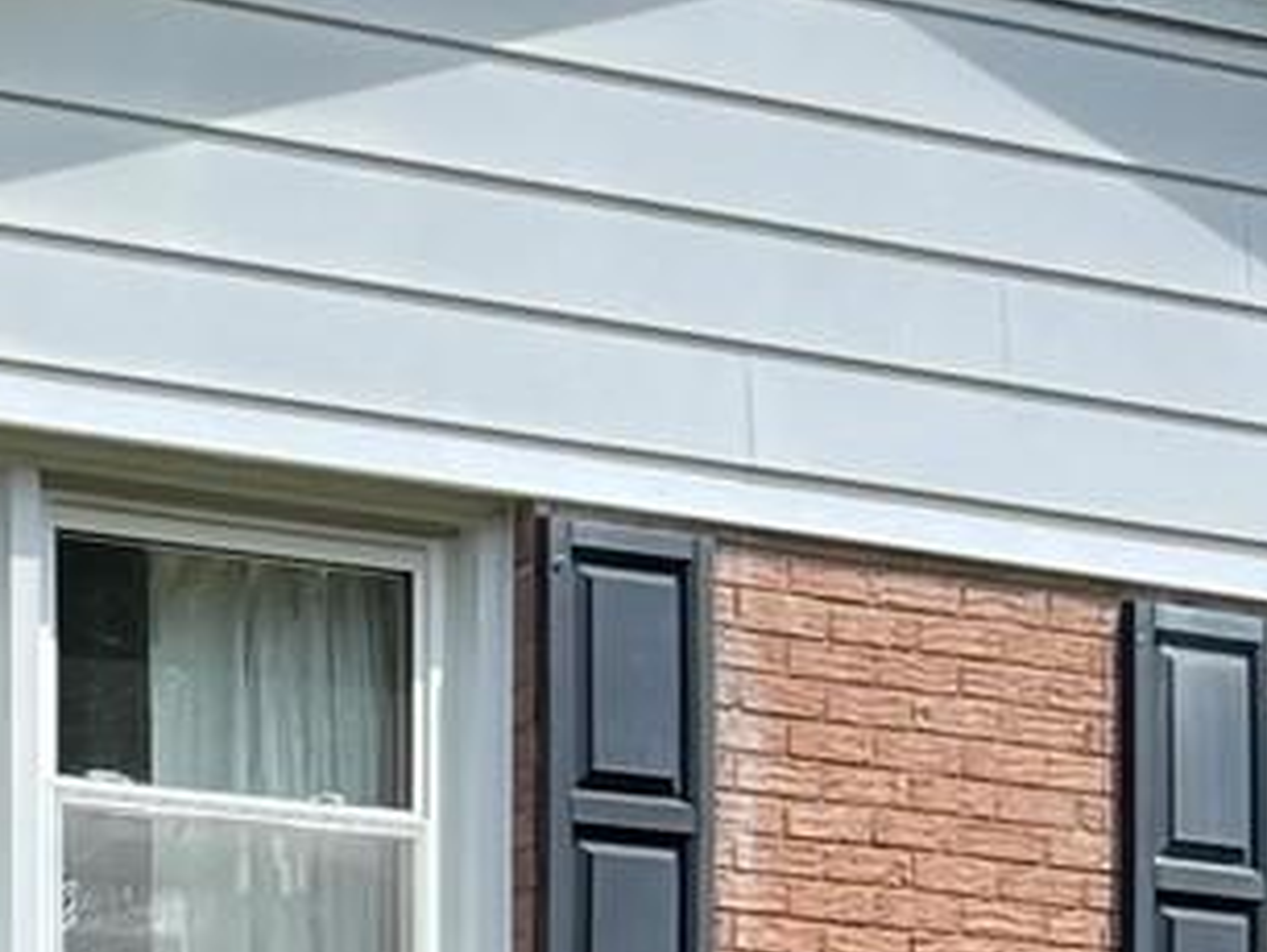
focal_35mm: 174
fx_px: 6374
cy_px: 1813
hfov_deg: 10.2
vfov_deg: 8.2
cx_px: -1495
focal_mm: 5.7
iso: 50
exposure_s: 1/2123
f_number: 1.5
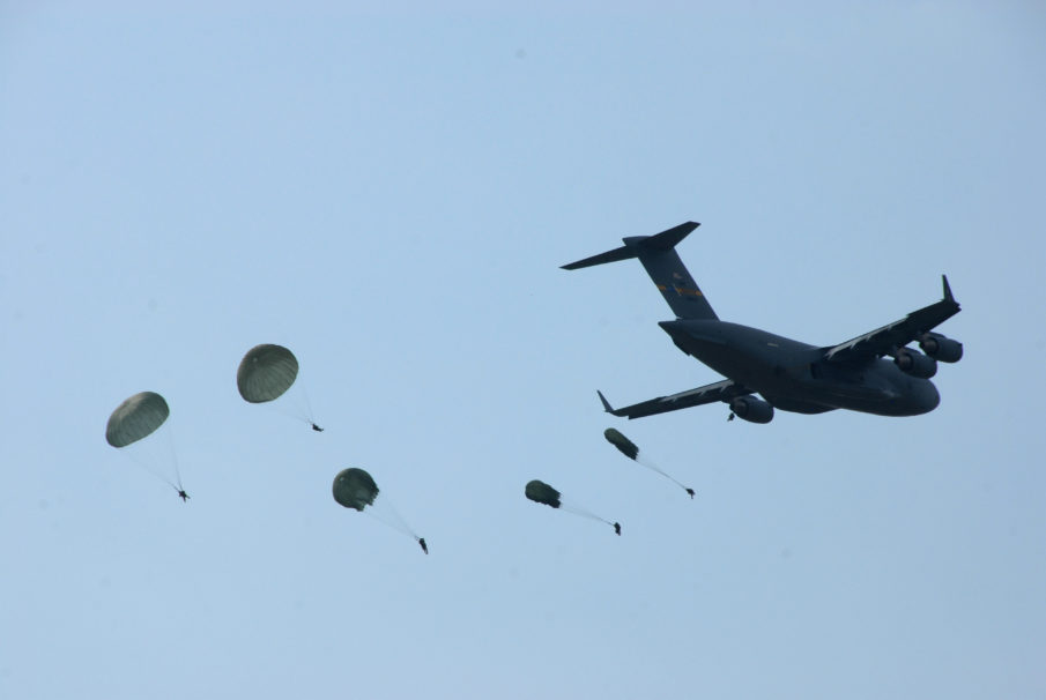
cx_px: 523
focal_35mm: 300
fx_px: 8728
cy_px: 350
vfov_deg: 4.6
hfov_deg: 6.9
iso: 100
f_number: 13
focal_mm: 200
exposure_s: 1/500
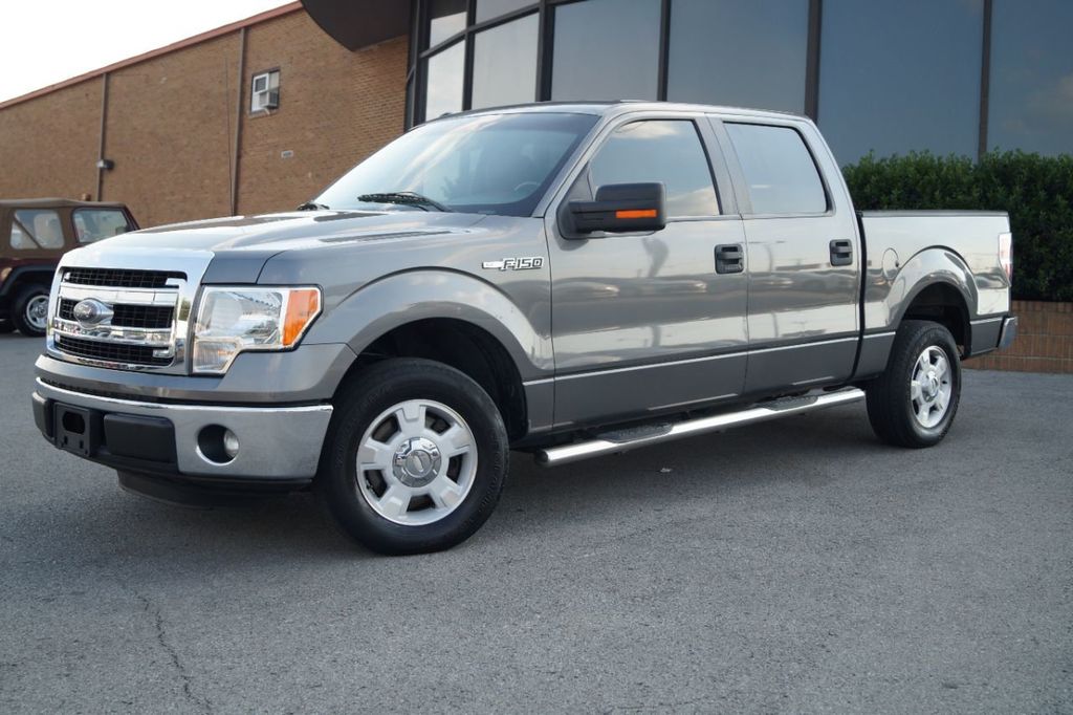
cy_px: 358
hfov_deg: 49.6
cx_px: 536
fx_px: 1162
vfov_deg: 34.2
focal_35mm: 39
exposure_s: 1/250
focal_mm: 26
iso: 100
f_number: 5
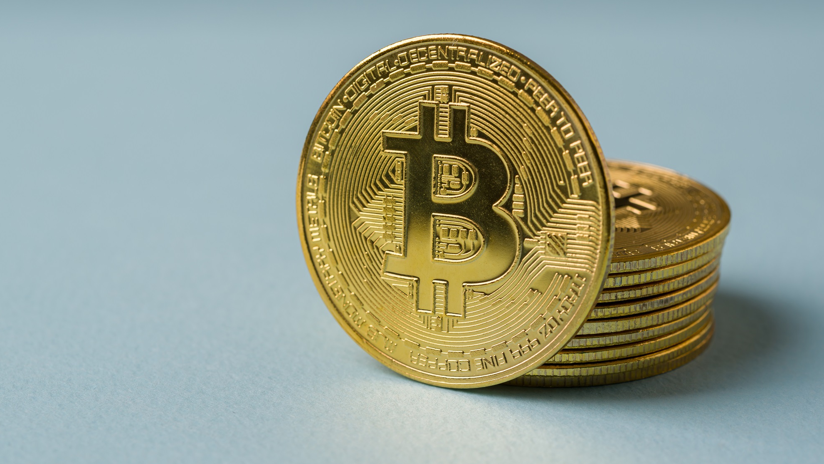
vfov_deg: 10.9
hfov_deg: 19.3
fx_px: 2425
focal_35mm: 111
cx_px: 413
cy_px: 228
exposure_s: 1/200
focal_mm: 105
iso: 64
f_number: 16
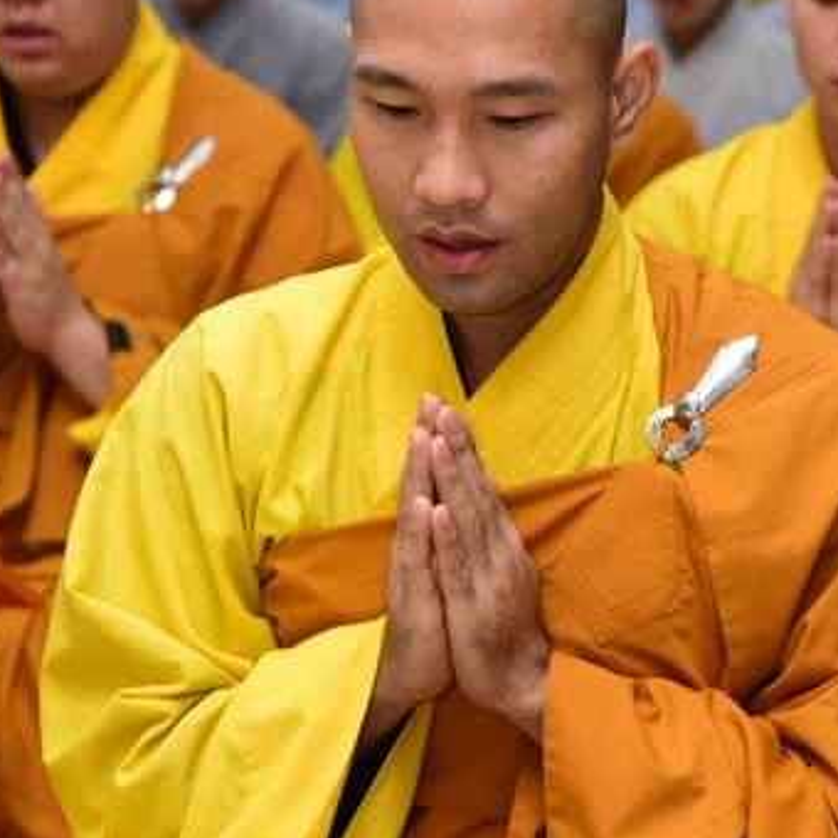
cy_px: 542
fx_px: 5341
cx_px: 439
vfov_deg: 9.0
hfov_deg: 9.0
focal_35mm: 195
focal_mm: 120
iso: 3200
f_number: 5.6
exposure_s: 1/60
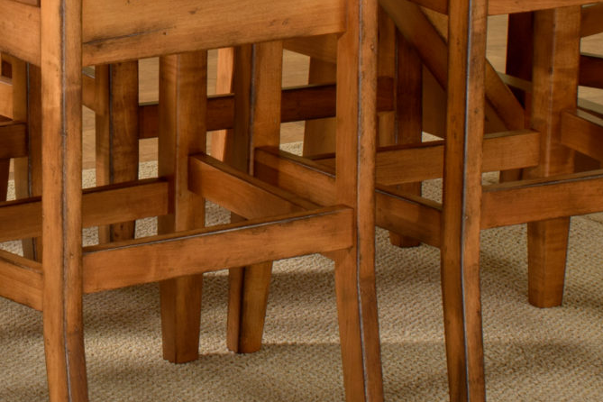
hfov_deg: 15.0
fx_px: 2244
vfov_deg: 10.1
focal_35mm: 134
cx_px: -29
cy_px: -75
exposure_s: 2.5
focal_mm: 35
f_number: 11
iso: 100
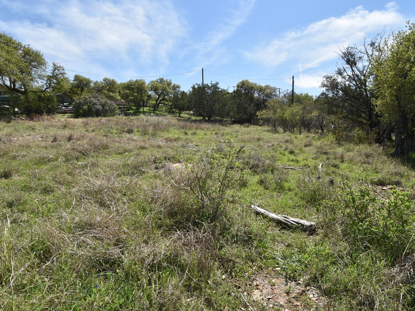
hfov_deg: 91.0
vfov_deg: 74.7
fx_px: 204
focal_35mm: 17
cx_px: 209
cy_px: 155
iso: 200
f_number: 8
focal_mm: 10
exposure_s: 1/400
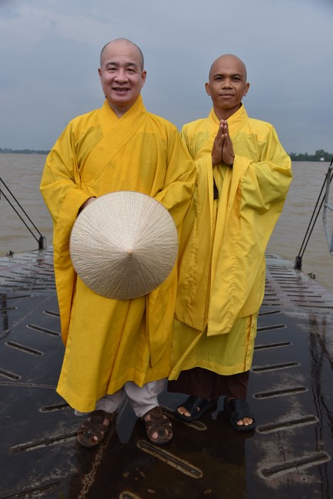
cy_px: 250
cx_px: 166
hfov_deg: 35.1
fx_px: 527
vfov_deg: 50.7
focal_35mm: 38
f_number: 6.3
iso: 400
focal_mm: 38
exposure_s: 1/160
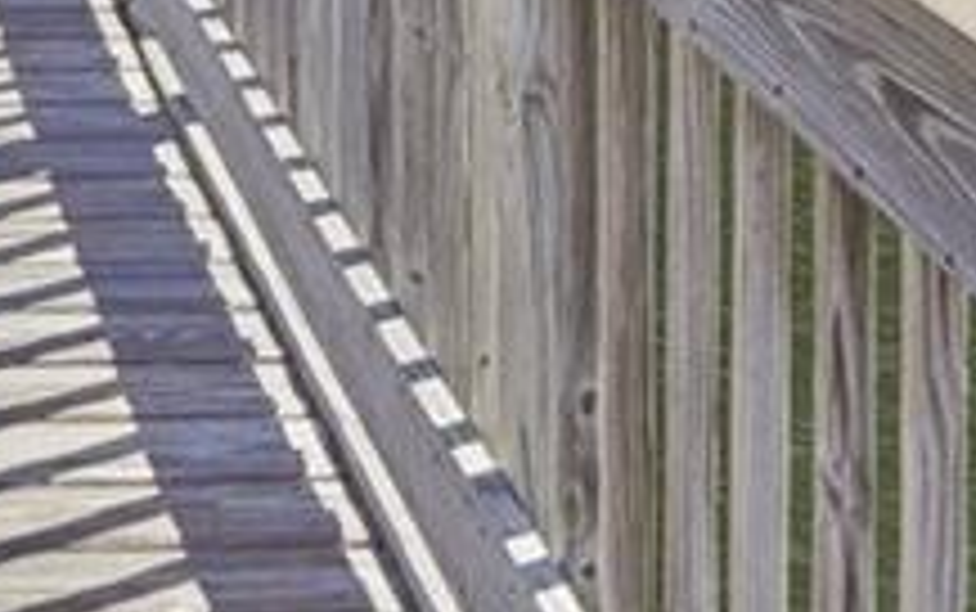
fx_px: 2396
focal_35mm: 90
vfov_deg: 11.8
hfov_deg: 21.0
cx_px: -279
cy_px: -868
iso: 400
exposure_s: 1/8000
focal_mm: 12
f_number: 8
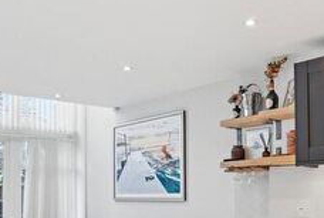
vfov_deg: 28.1
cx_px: 146
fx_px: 415
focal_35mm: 46
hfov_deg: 42.6
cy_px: 201
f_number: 4
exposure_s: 1/80
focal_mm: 10
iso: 100
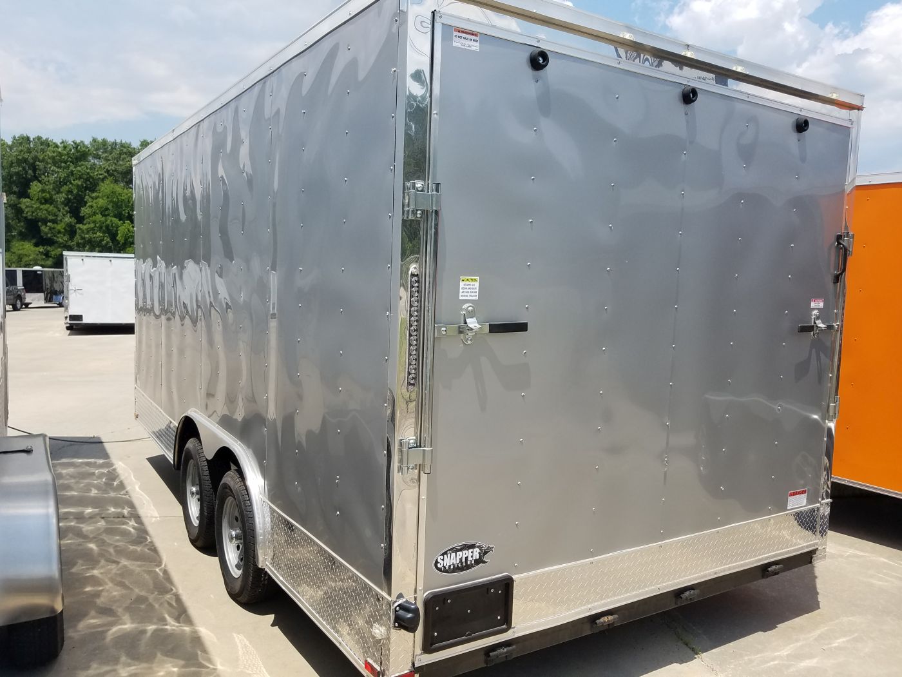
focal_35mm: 26
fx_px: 677
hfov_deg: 67.3
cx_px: 451
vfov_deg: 53.1
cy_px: 338
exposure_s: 1/2264
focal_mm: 4.2
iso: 50
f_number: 1.7
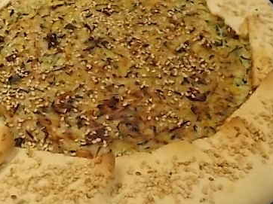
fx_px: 363
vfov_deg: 31.4
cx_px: 118
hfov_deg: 41.2
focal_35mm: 46
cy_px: 114
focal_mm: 4.6
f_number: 3.2
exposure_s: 1/15
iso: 200
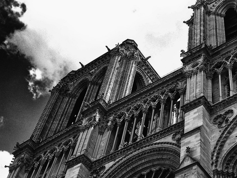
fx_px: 418
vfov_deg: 23.9
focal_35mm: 61
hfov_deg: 31.3
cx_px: 169
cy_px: 116
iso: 100
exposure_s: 1/500
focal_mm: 7.8
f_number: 5.6
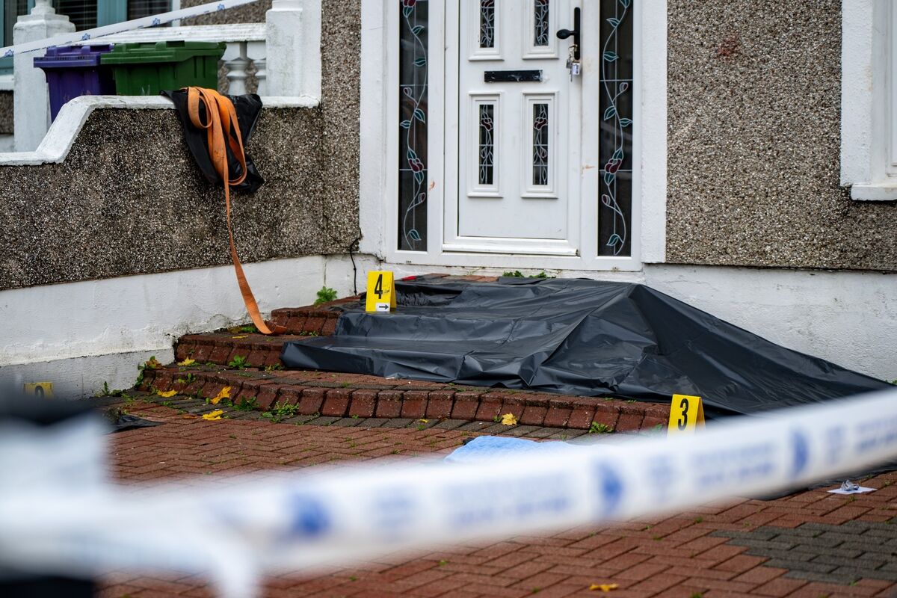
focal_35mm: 90
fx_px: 2242
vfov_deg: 15.2
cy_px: 299
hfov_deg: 22.6
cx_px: 448
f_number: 3.2
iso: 100
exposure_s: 1/250
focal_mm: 90
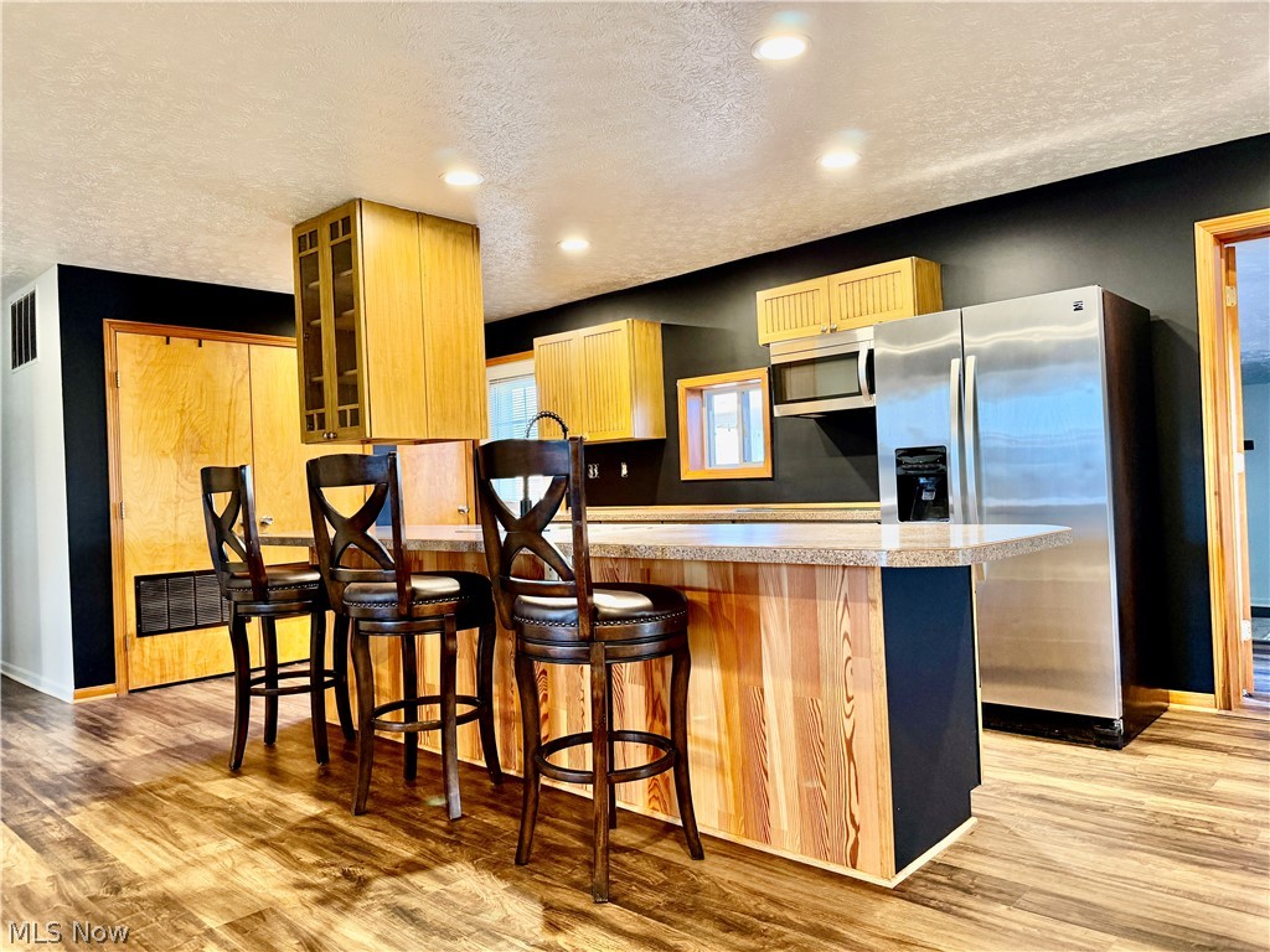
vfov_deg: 56.8
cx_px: 635
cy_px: 476
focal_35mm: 24
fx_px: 881
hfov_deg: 71.6
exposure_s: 1/60
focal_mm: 6.76
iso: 320
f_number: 1.78
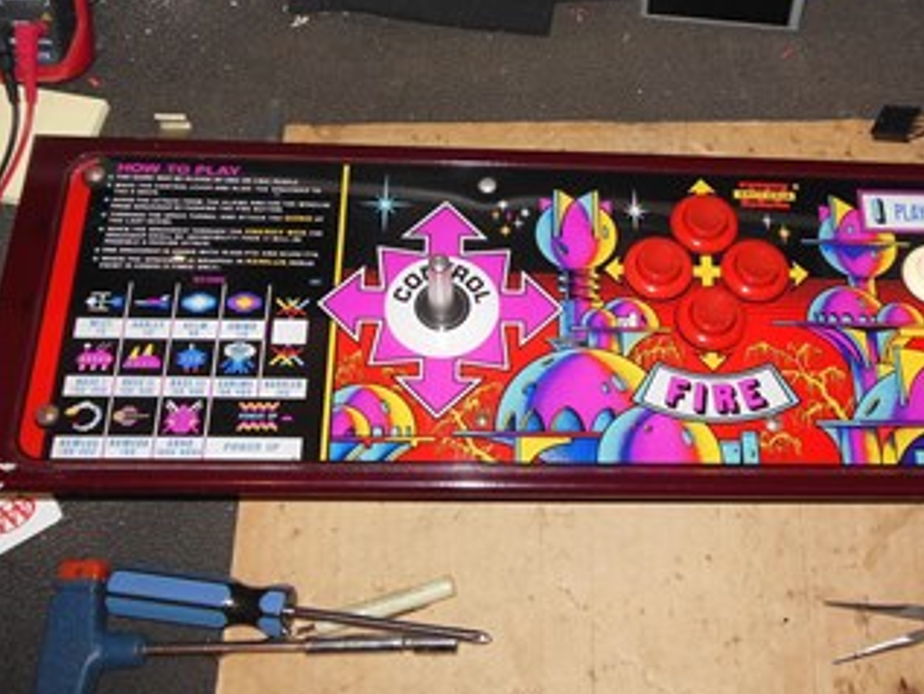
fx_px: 1095
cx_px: 598
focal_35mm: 41
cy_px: 315
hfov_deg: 45.2
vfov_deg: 35.1
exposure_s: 1/25
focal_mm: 5.2
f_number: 3.3
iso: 200
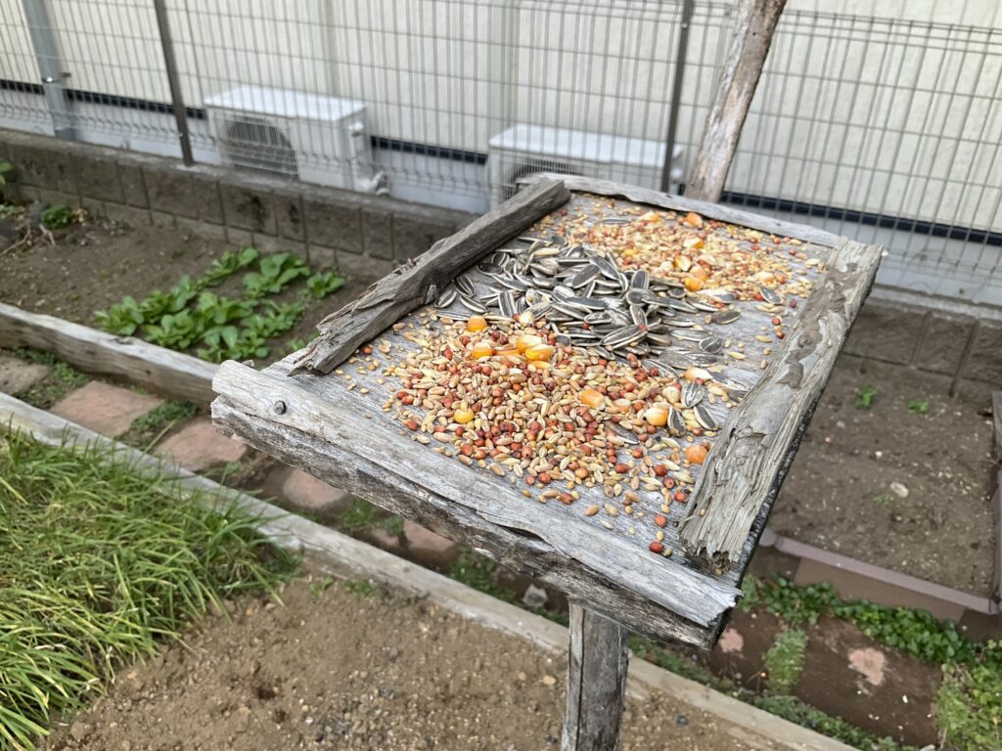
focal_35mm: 29
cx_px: 501
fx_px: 839
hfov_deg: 61.7
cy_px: 376
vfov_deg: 48.2
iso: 25
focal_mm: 3
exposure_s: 1/122
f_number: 1.8
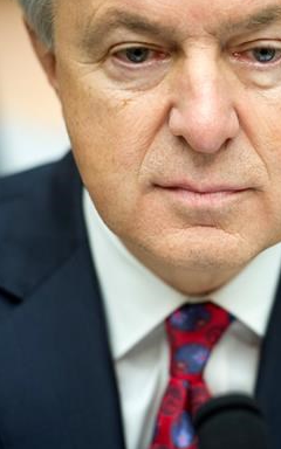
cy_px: 239
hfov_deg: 3.8
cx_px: 226
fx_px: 4227
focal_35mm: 345
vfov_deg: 6.1
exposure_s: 1/250
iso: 2500
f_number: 2.8
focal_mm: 200
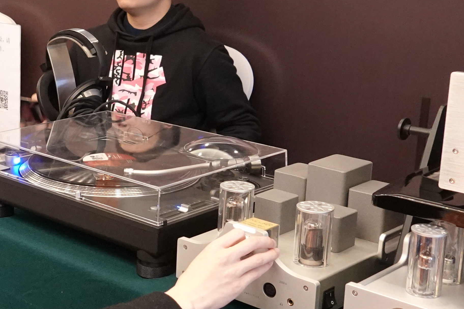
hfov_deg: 26.9
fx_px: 928
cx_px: 28
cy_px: 158
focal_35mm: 72
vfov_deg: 18.9
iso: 1600
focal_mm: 9
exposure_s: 1/60
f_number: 2.8
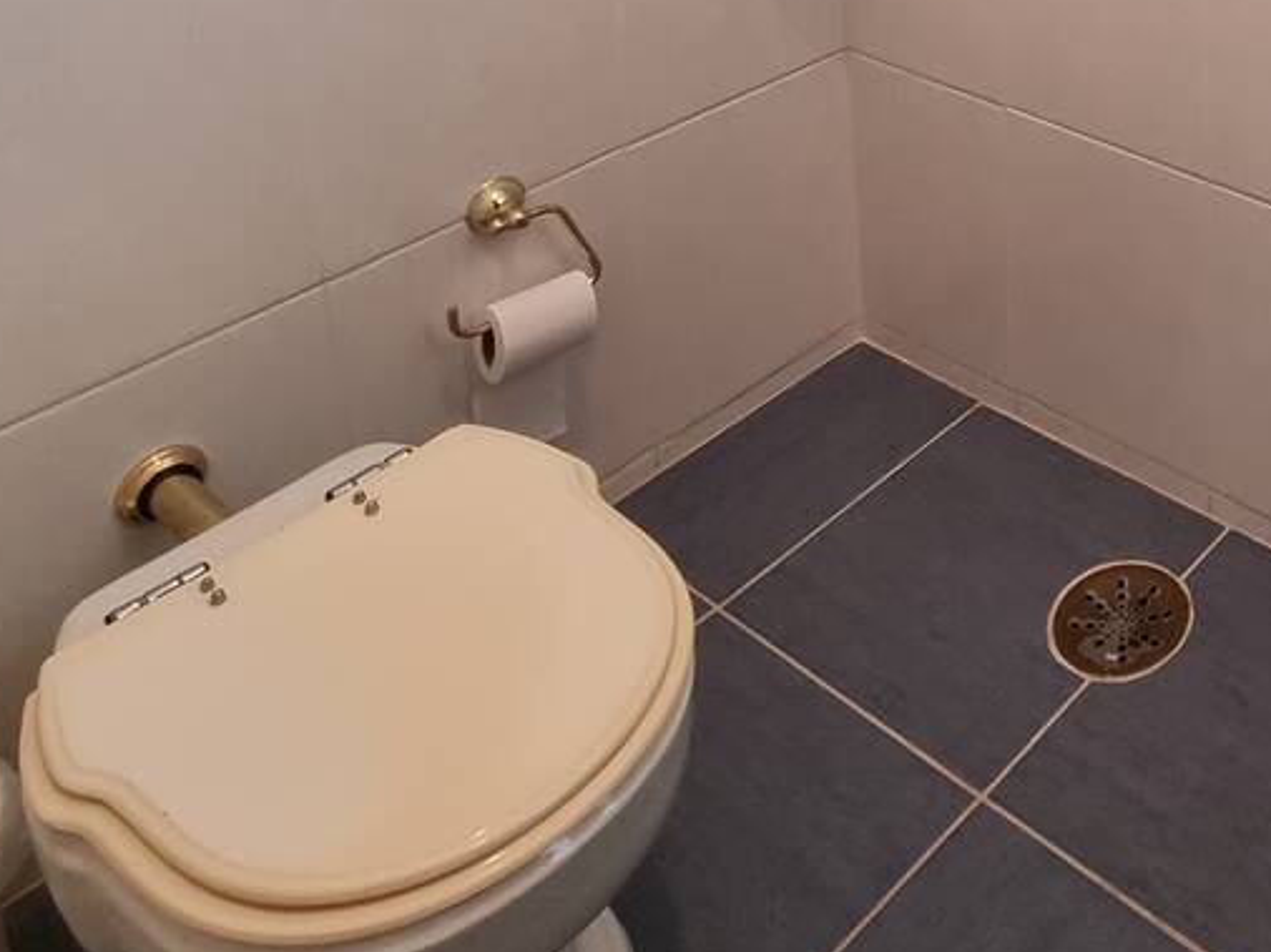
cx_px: 1329
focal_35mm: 37
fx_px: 1358
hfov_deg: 41.9
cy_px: -289
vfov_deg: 30.4
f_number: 2.2
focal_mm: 2.2
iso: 320
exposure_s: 1/60
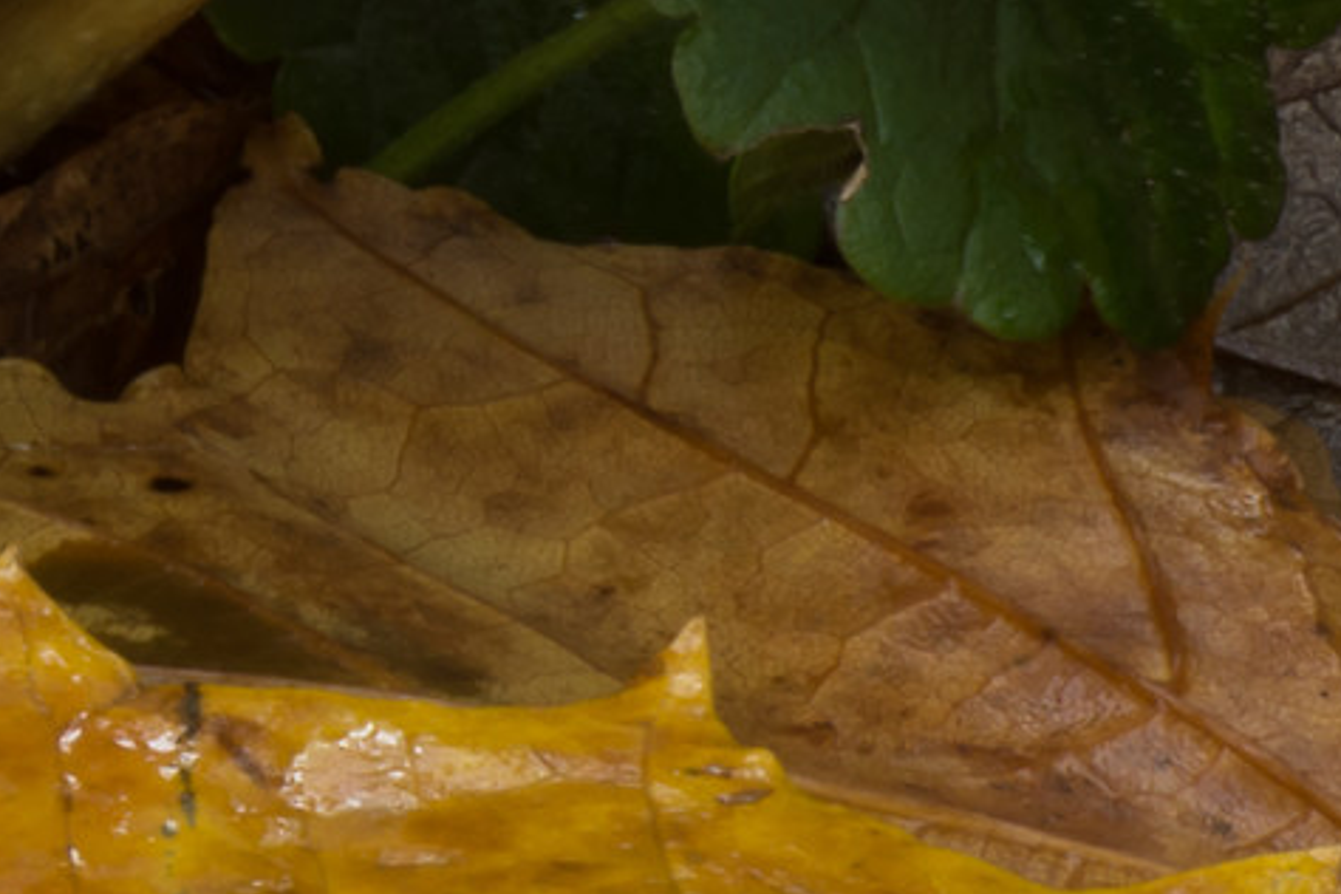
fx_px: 25440
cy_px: -818
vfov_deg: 2.0
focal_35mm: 683
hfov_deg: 3.0
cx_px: -1267
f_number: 36
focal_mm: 90
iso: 100
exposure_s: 3
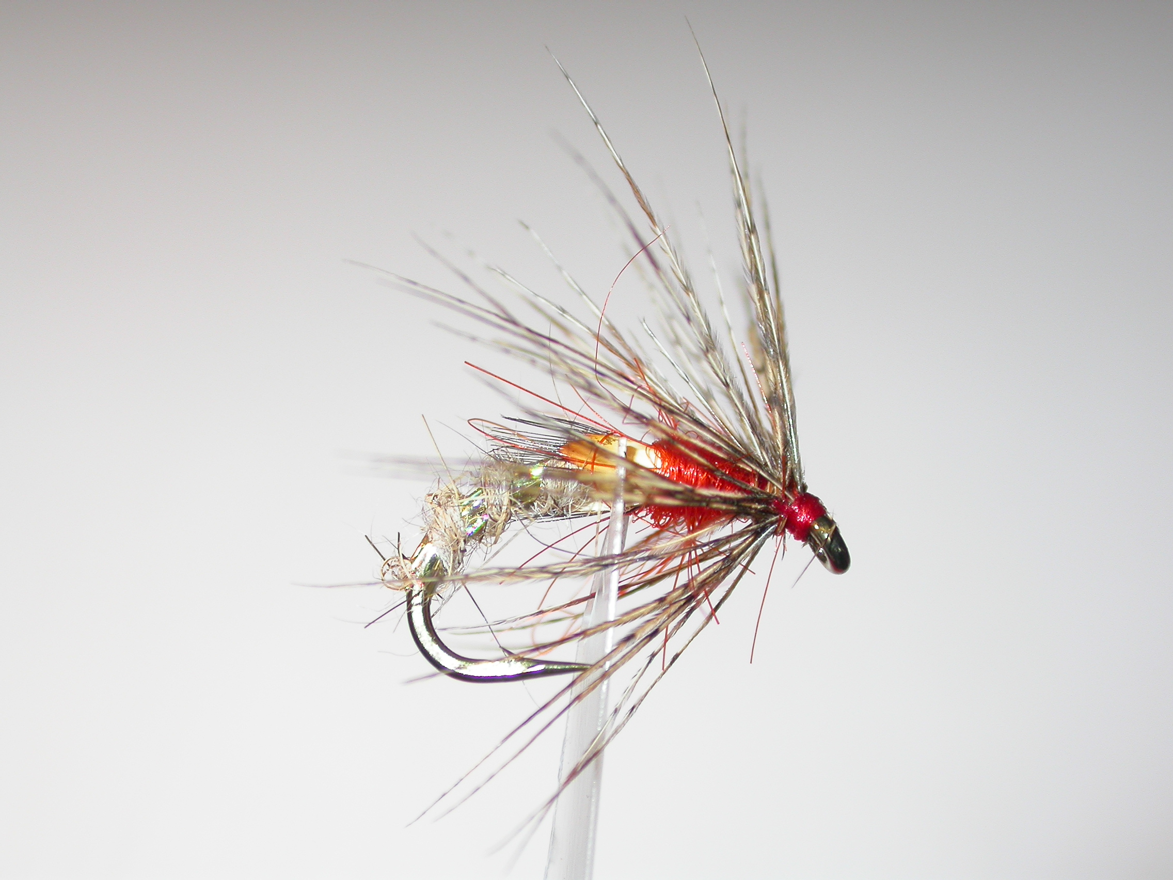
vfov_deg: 12.3
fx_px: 4066
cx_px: 586
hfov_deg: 16.4
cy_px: 440
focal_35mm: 120
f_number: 4.3
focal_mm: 24.8
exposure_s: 1/134
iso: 100
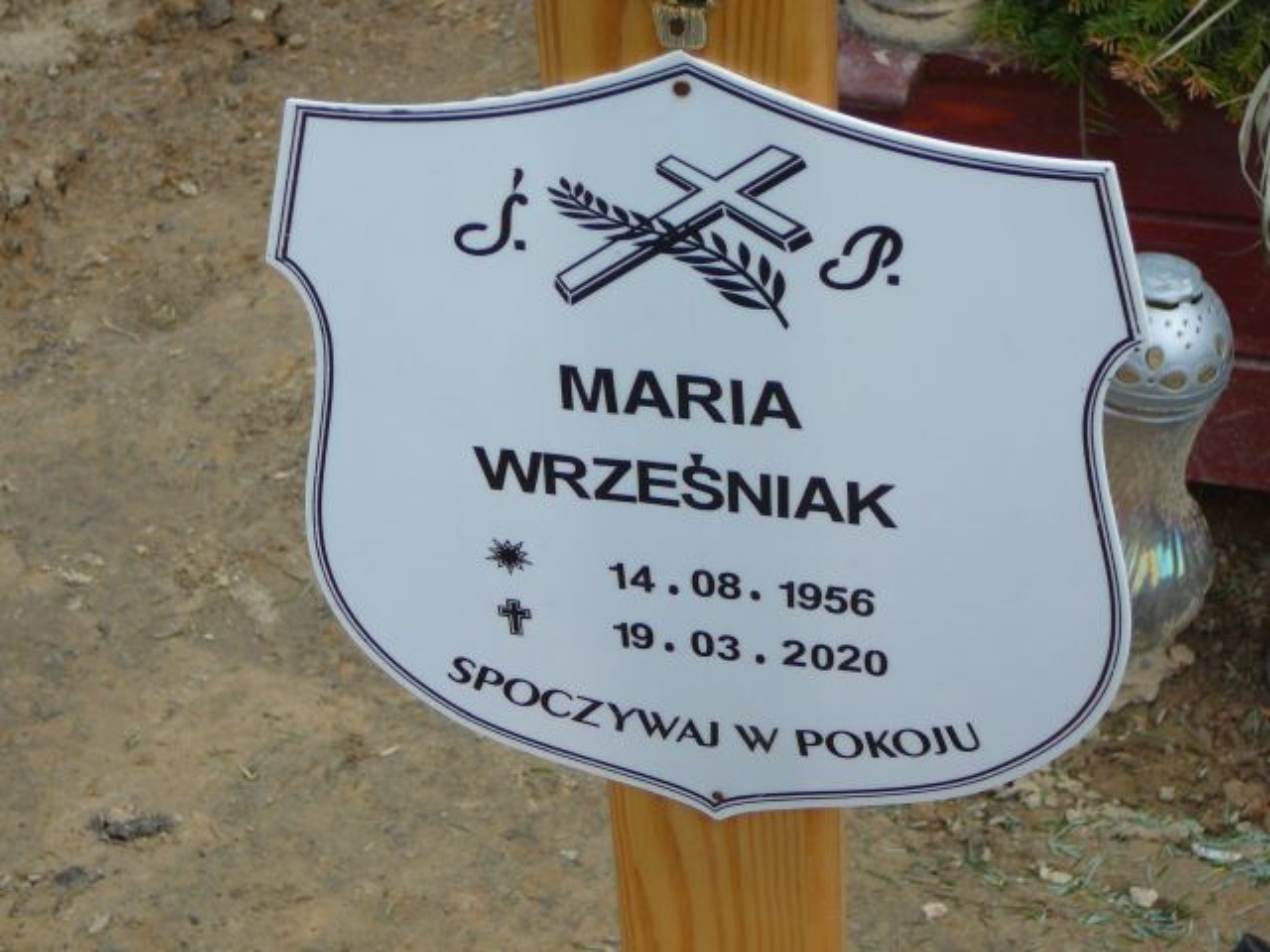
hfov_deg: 27.4
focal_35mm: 71
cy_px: 476
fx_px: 2605
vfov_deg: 20.7
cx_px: 635
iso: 80
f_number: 3.7
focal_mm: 10.5
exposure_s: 1/640
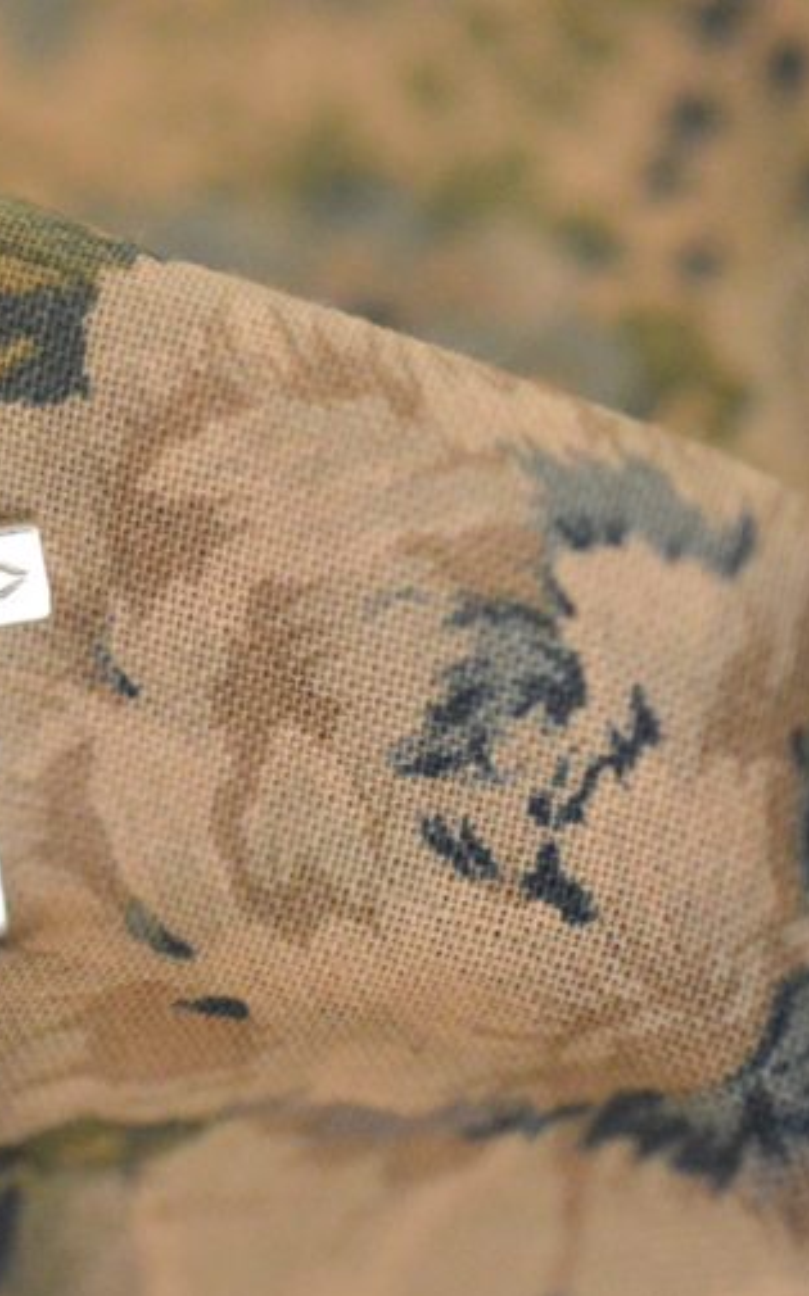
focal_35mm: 93
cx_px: 44
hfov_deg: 13.9
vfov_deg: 22.3
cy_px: 653
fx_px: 3285
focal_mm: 40
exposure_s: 1/4000
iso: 6400
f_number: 3.2
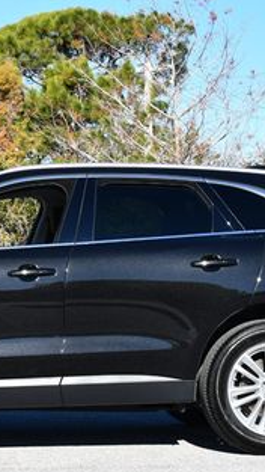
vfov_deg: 16.1
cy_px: 214
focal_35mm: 133
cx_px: 2
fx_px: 1662
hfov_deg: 9.1
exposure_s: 1/250
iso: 125
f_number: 8
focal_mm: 31
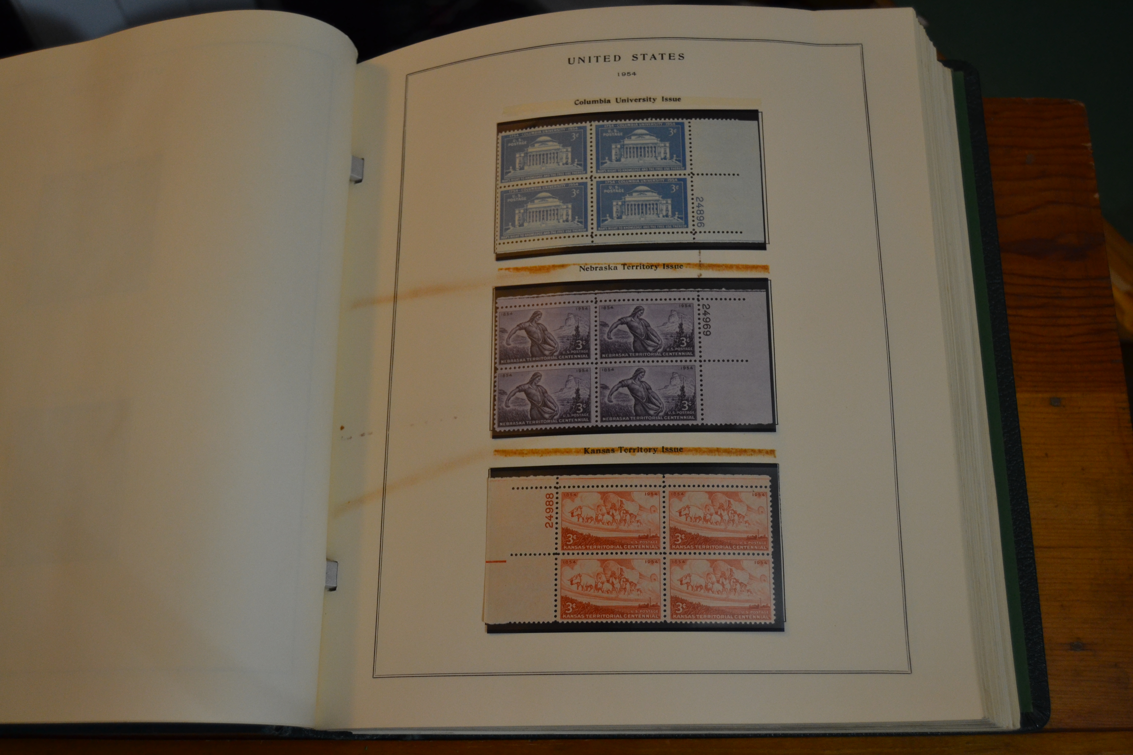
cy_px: 378
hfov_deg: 49.6
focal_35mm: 39
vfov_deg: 34.2
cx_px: 566
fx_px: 1227
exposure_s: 1/60
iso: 800
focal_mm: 26
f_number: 4
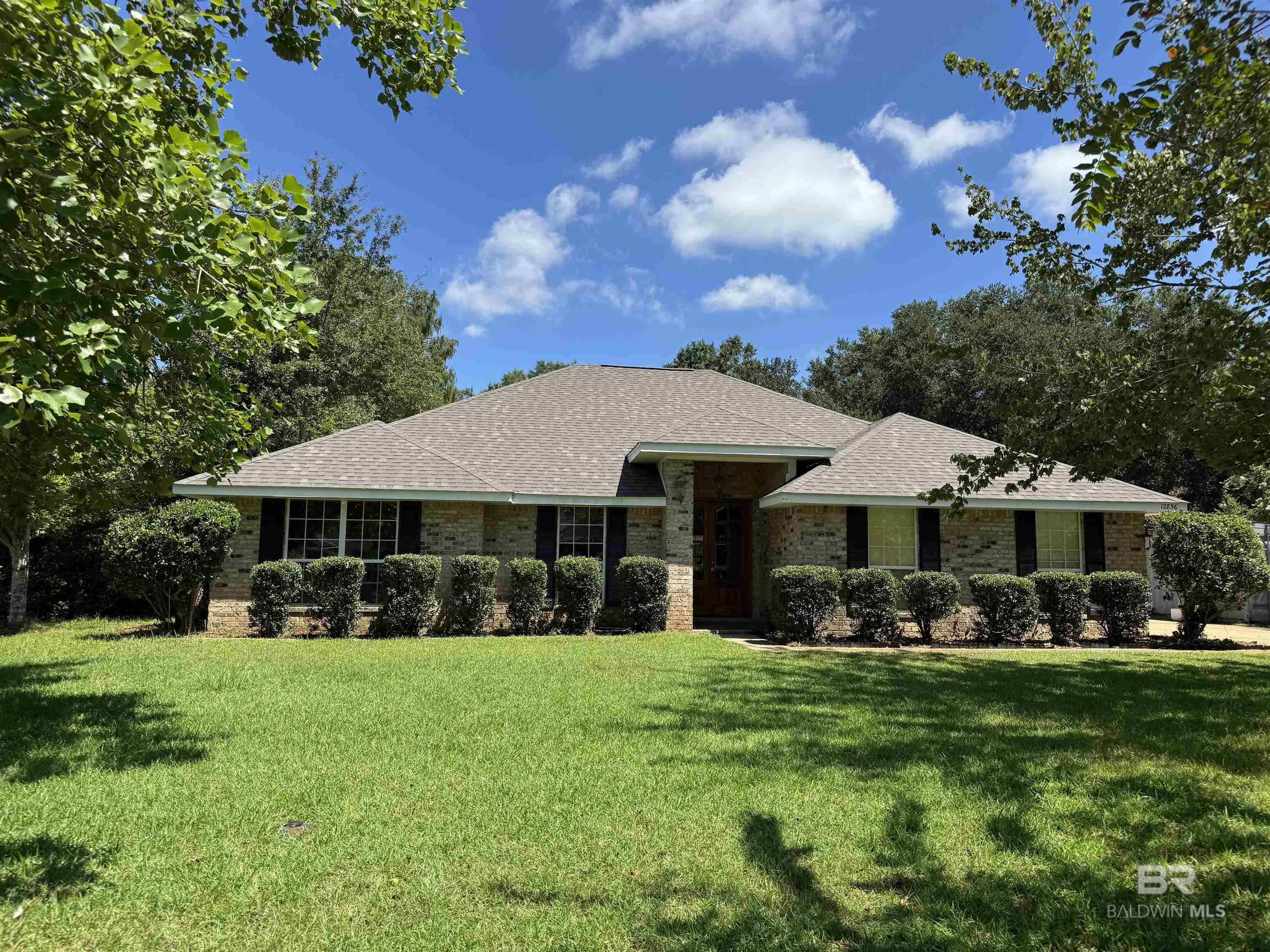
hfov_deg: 71.6
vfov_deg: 56.8
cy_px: 476
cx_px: 635
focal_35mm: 24
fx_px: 881
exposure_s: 1/3413
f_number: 1.78
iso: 80
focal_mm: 6.76
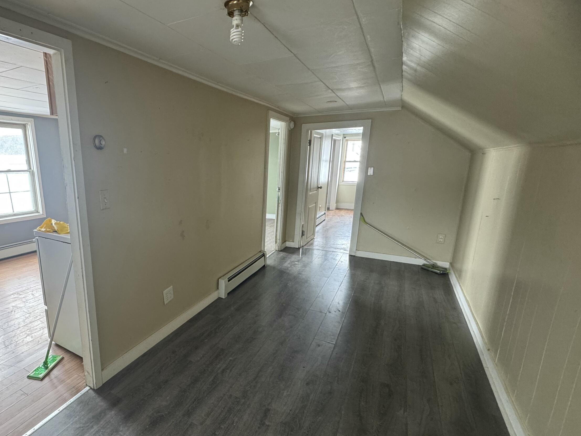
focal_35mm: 19
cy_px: 237
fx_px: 319
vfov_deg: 68.5
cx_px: 192
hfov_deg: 81.7
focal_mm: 2.22
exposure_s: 1/60
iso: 250
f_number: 2.2
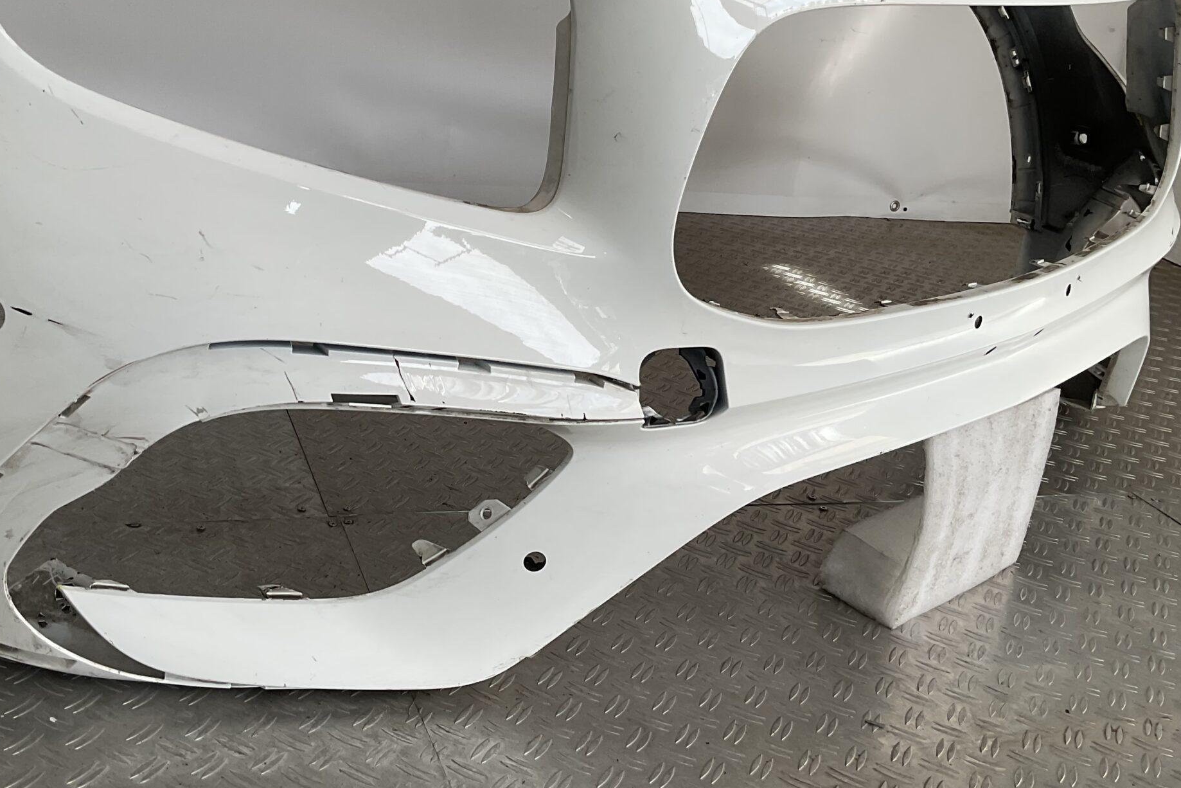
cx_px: 463
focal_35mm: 42
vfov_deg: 31.7
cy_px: 273
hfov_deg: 46.1
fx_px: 1378
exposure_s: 1/235
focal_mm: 3
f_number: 1.8
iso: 16
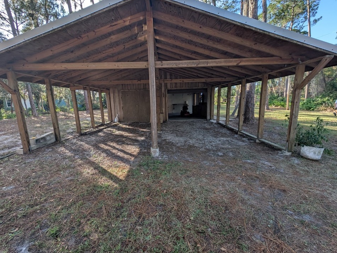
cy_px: 123
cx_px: 164
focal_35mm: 13
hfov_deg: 106.1
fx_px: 127
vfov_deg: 89.9
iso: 50
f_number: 1.95
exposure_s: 1/515
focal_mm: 2.23
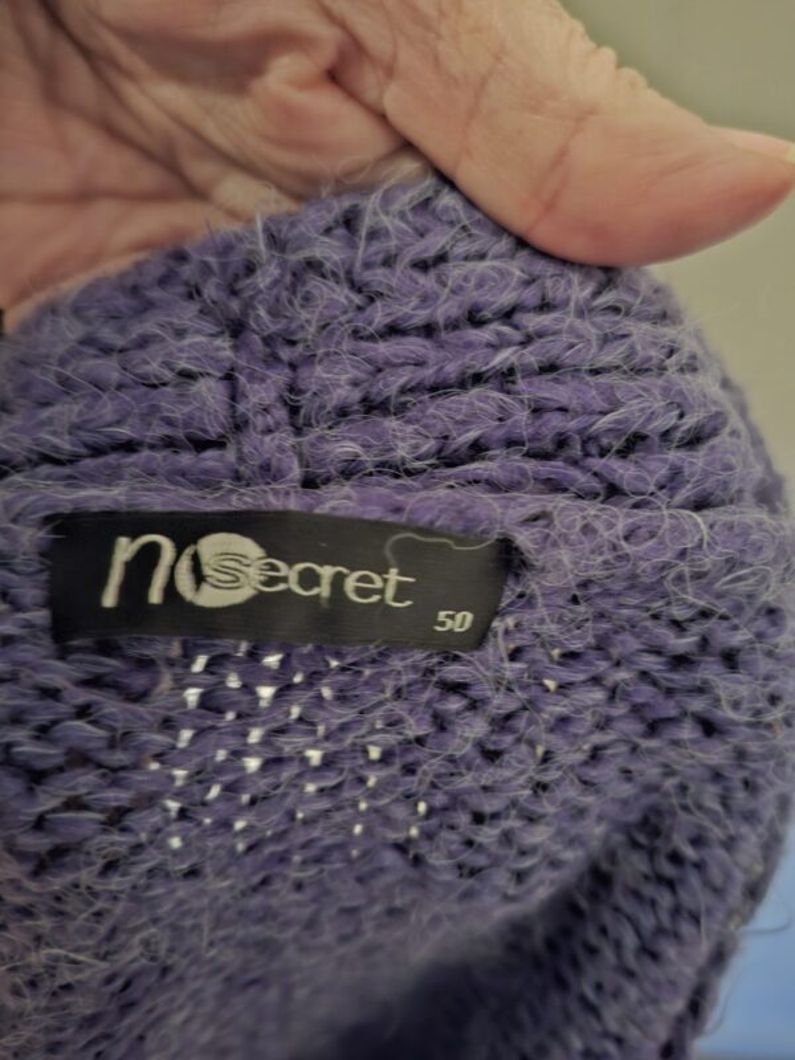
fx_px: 704
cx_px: 398
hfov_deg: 58.9
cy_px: 530
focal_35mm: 23
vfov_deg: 73.9
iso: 1600
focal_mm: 5.54
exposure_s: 1/8
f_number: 1.8
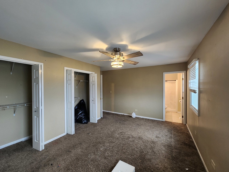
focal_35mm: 13
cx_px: 114
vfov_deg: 89.9
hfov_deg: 106.2
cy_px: 86
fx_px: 86
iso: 320
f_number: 2.2
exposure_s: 1/30
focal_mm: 2.2
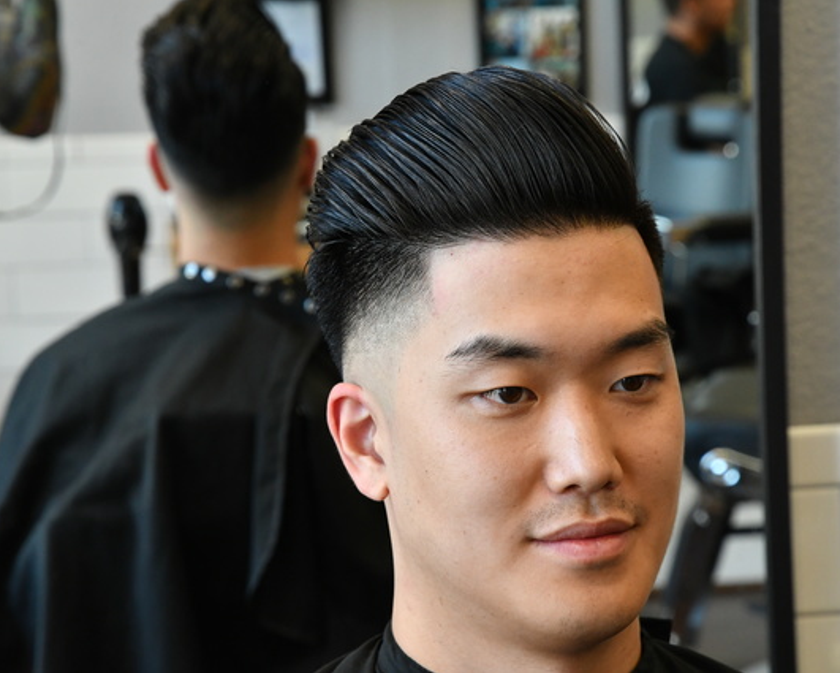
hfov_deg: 17.2
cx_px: 397
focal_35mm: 112
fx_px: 2785
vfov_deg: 13.8
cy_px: 336
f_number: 7.1
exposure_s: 1/125
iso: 1600
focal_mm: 66
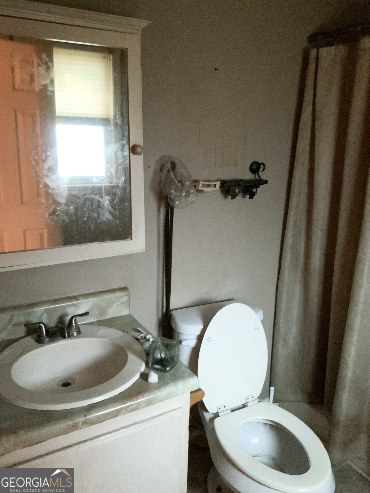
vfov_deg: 61.7
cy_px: 246
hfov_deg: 48.2
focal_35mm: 29
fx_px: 413
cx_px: 185
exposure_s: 1/20
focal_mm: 3
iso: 500
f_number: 1.8
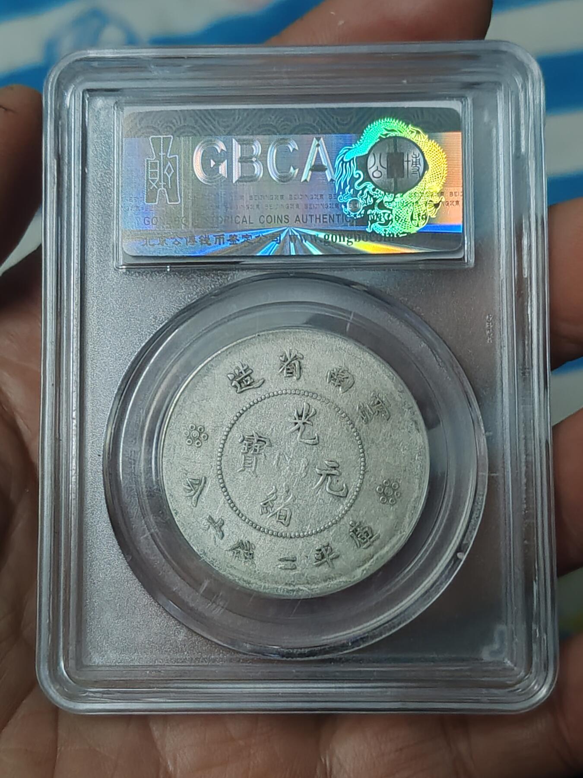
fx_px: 1213
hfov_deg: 27.0
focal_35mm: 54
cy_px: 389
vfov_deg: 35.5
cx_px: 292
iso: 3200
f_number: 1.9
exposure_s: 1/50
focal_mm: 6.12
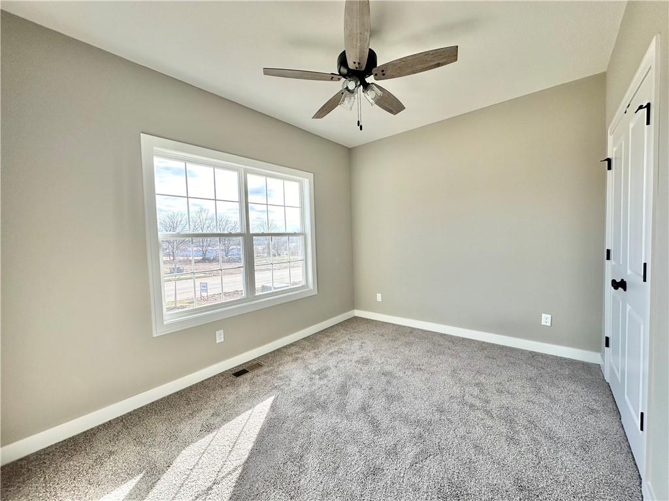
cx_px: 334
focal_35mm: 14
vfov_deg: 85.7
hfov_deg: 102.1
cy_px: 250
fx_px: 271
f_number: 2.2
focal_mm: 2.22
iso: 40
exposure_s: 1/320
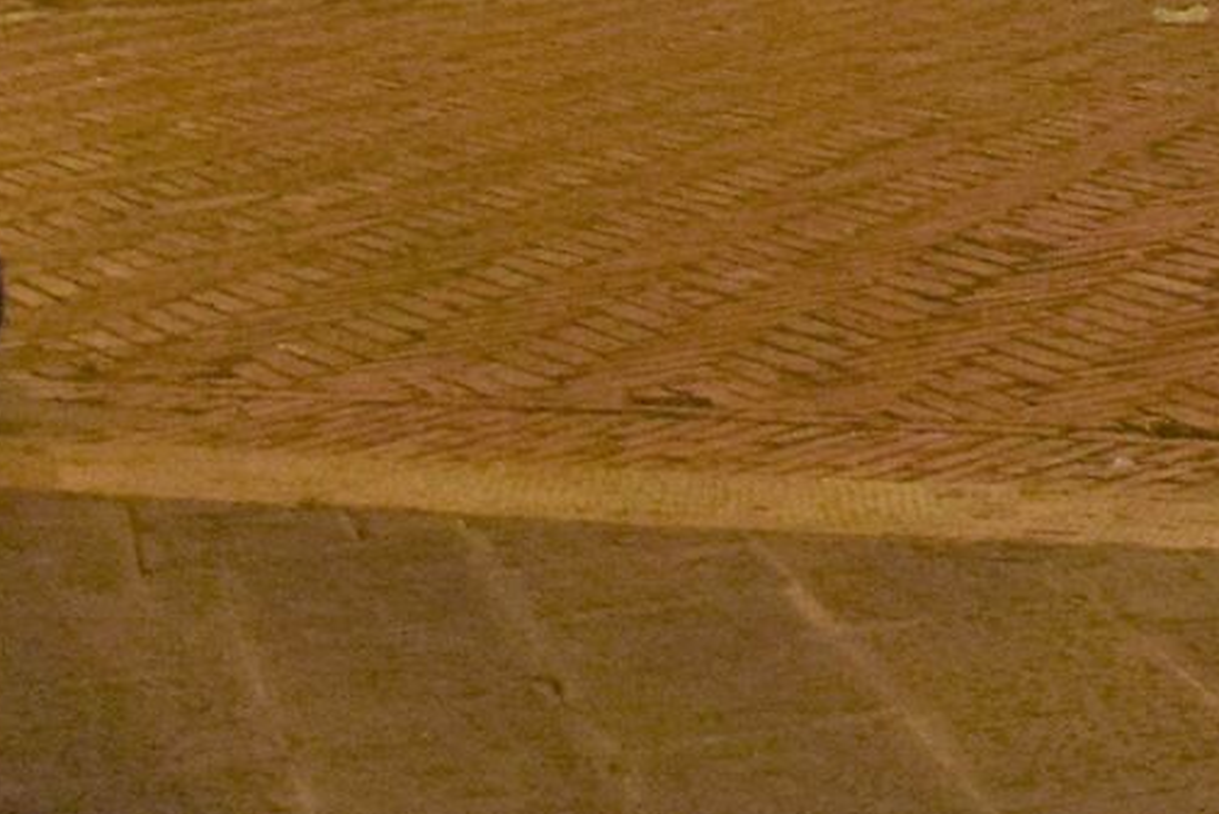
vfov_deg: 9.6
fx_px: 4369
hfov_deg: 13.8
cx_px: 2331
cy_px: -1016
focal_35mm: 129
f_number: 3.5
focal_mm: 18
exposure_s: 1/15
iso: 1600
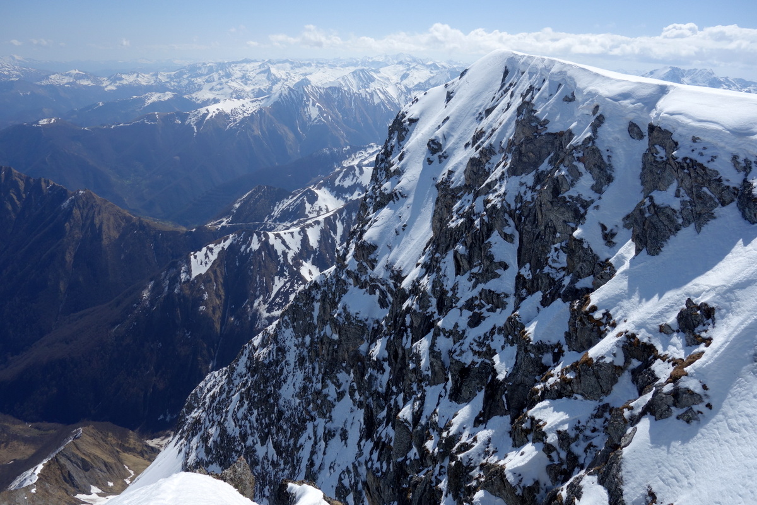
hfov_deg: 65.5
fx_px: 589
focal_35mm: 28
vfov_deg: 46.4
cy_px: 252
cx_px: 378
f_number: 6.3
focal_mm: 10.4
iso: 125
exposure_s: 1/800
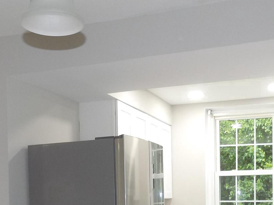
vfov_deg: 24.2
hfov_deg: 33.7
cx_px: 160
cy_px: 218
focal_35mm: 57
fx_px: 451
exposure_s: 1/30
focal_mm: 4
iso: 125
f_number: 3.1
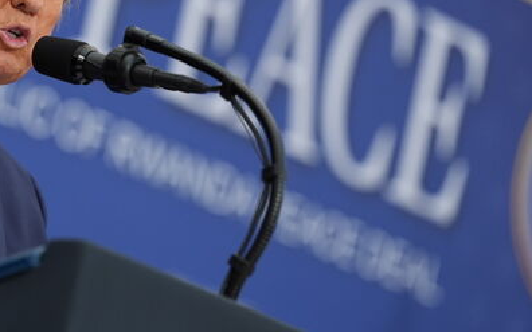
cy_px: 91
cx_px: 125
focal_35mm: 247
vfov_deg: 5.3
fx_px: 3579
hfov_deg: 8.5
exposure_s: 1/640
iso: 800
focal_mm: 150
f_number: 2.5
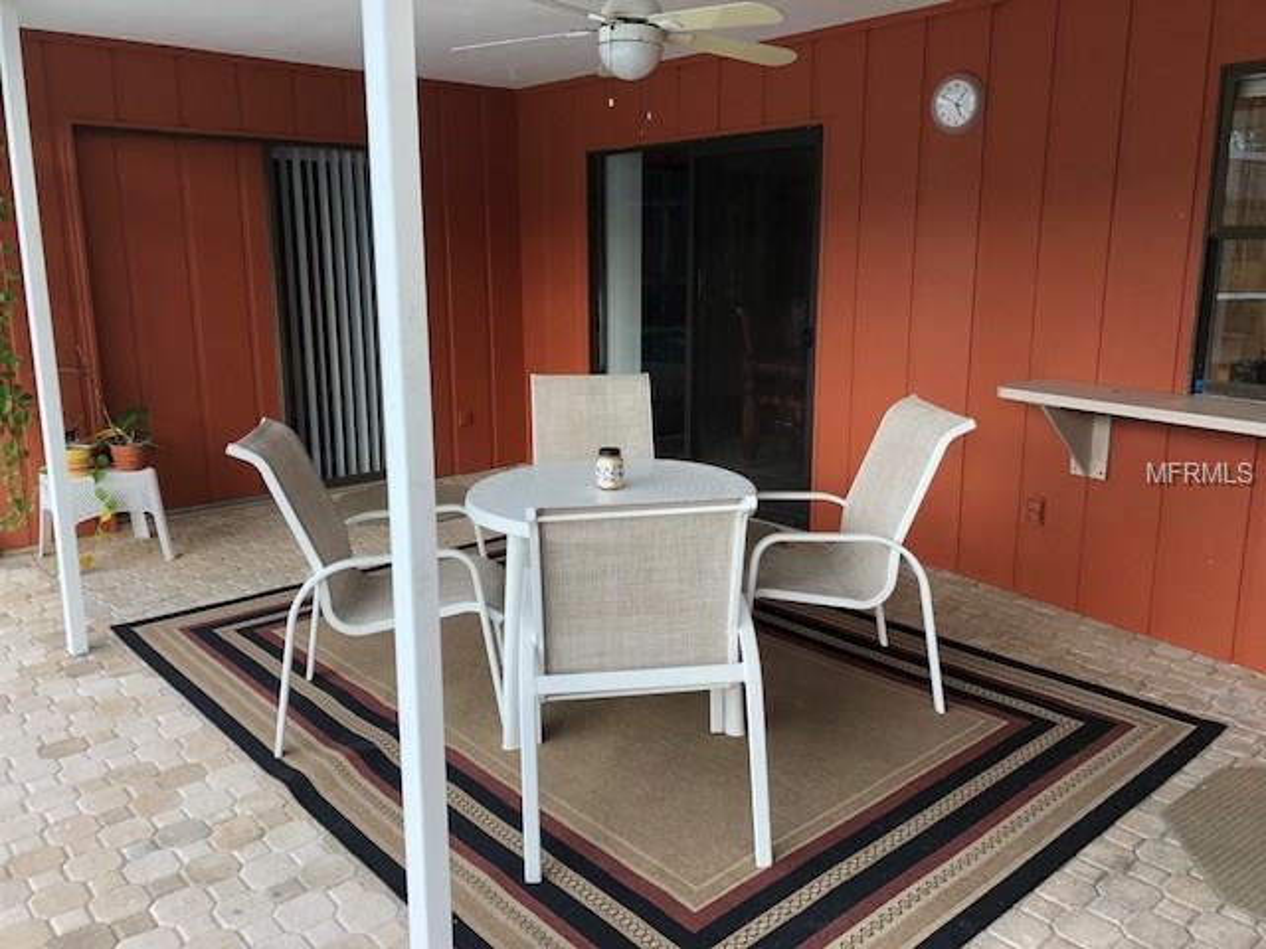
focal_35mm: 28
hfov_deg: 63.4
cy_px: 474
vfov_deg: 49.7
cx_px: 633
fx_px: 1024
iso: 50
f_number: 1.8
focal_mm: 4
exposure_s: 1/120
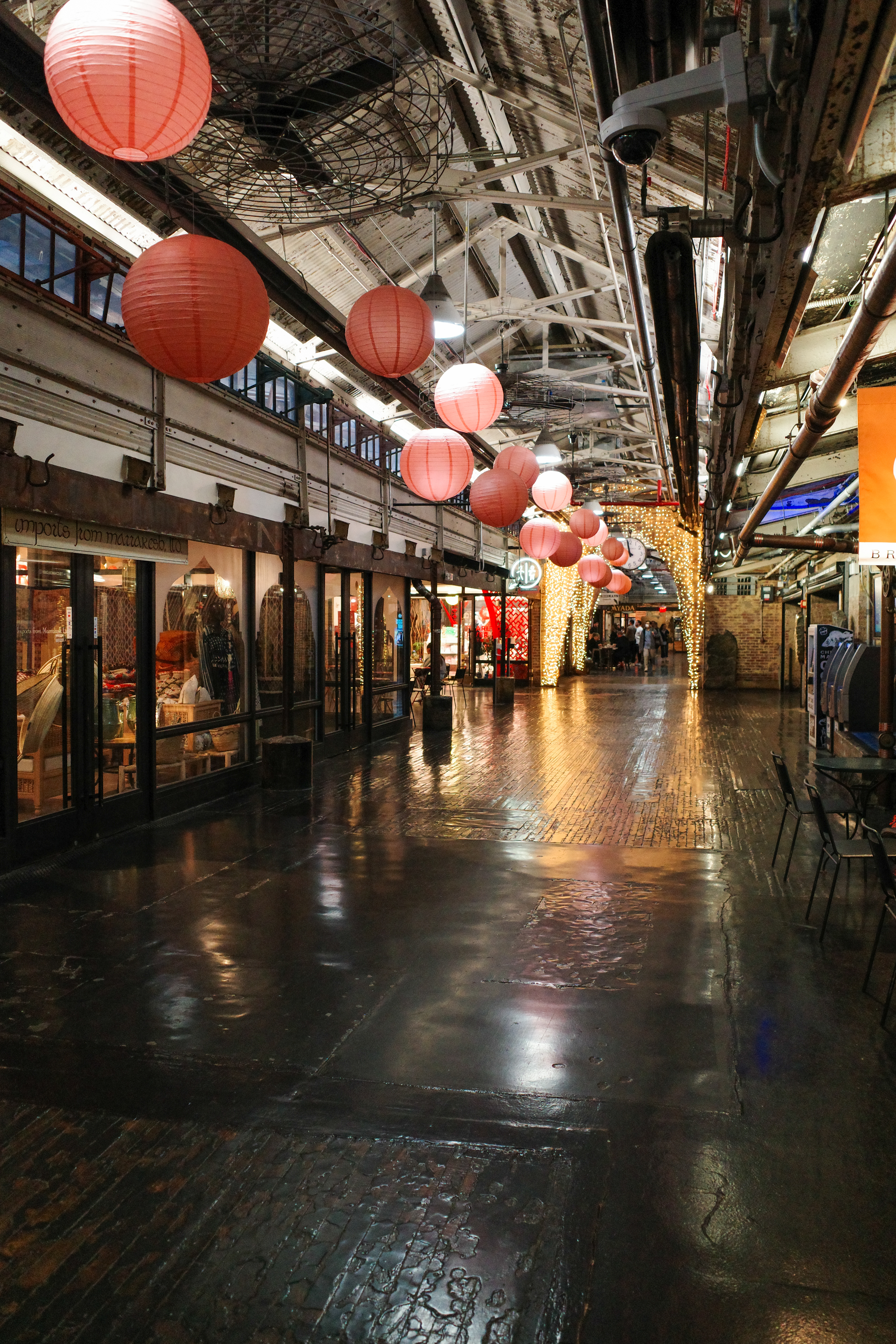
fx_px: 1045
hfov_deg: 46.4
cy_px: 672
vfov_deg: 65.5
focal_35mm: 28
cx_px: 448
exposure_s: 1/200
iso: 3200
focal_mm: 18.3
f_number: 2.8
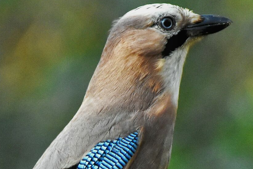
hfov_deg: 1.2
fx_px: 12270
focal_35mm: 1746
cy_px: 178
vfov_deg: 0.8
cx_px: 94
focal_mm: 400
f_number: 6.3
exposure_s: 1/800
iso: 4000
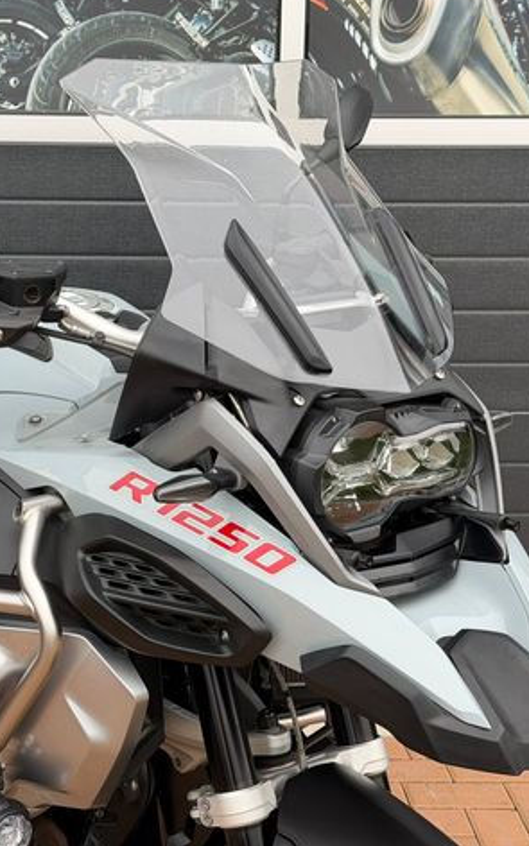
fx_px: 1592
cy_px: 418
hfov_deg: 18.8
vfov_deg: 29.8
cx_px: 167
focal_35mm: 69
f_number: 1.78
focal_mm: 6.76
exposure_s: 1/712
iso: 64
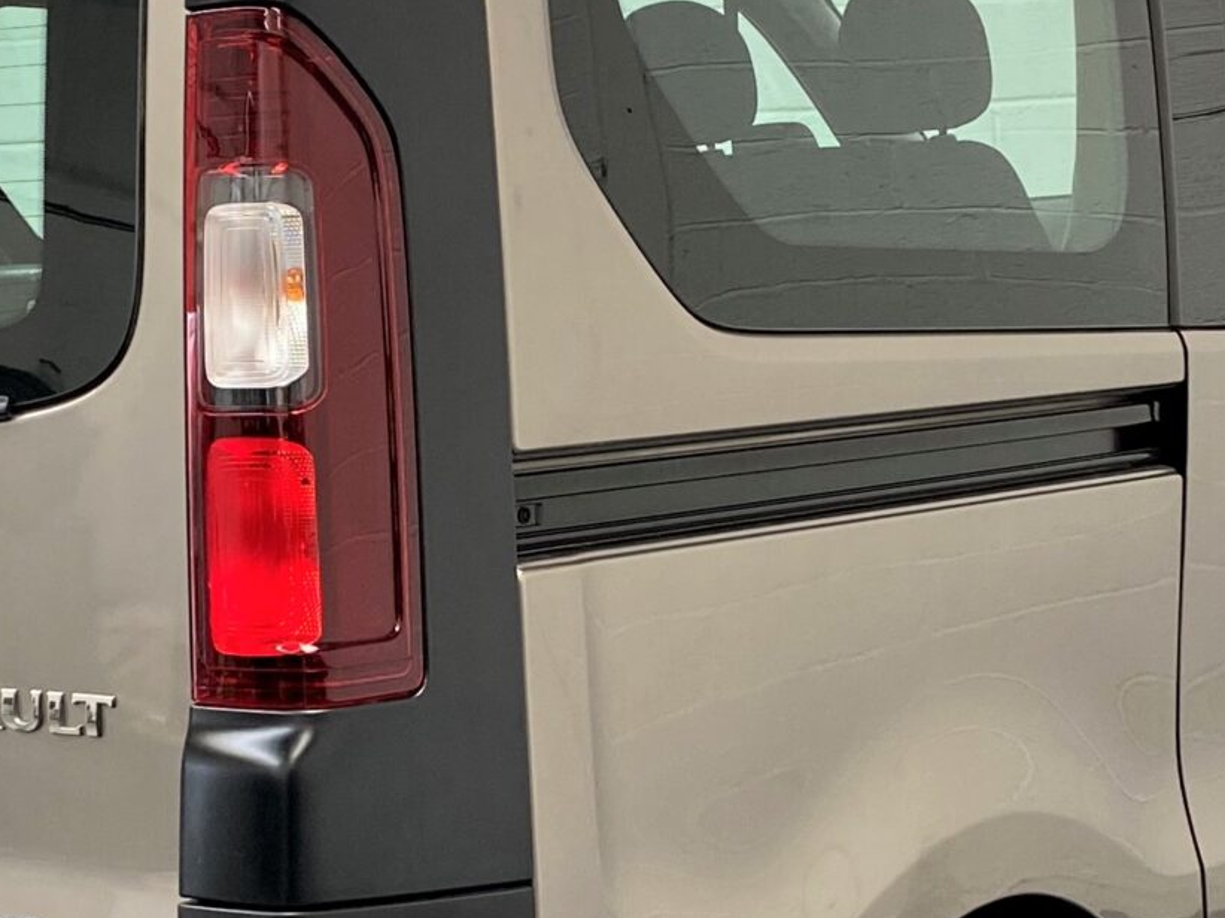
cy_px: 566
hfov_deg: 24.1
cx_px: 645
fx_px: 2866
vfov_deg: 18.2
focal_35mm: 81
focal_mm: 4.25
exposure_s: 1/100
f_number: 1.8
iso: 80
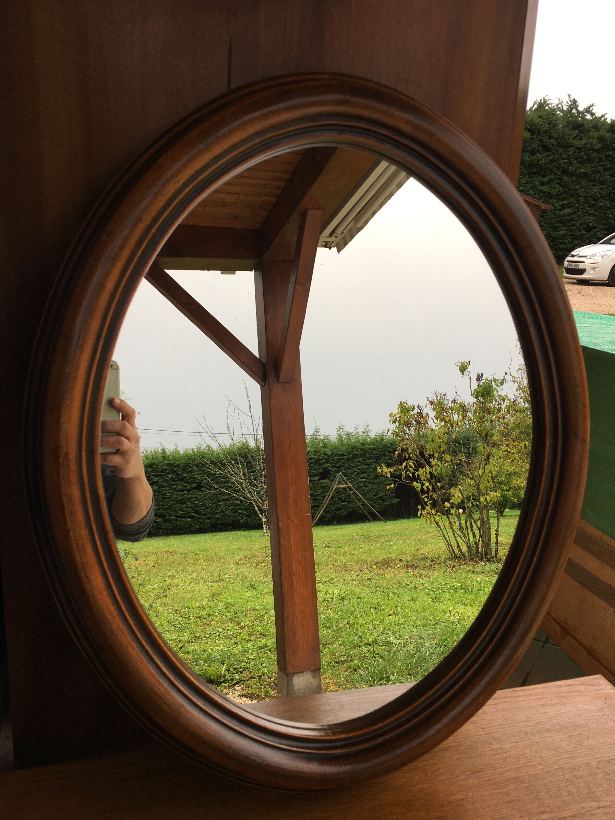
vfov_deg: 61.7
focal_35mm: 29
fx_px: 687
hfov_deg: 48.2
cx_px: 308
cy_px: 410
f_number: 2.2
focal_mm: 4.15
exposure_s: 1/100
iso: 25
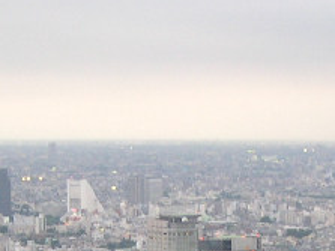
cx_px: 218
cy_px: 380
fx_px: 1402
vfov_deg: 9.9
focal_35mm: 145
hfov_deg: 13.6
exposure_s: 1/11
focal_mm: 8
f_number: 2.8
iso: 100
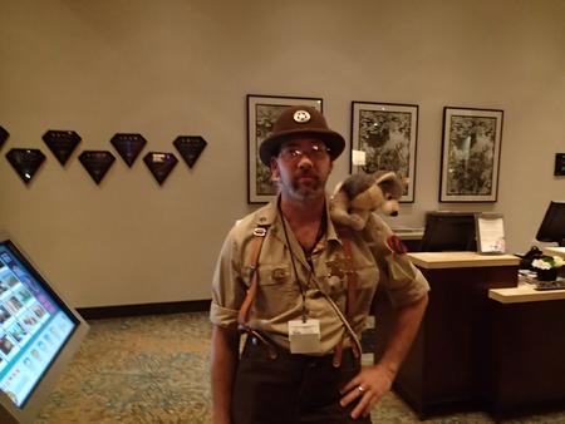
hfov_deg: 69.4
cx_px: 282
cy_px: 212
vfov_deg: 54.9
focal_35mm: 25
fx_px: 408
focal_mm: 4.5
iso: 800
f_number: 2
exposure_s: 1/25
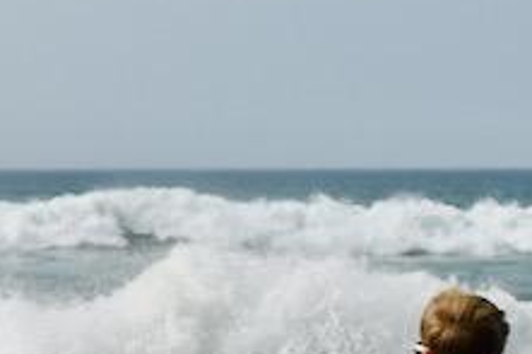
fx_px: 3861
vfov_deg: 5.2
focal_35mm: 261
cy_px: 349
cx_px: -643
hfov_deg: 7.5
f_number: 9
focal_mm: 35
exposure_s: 1/640
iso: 100
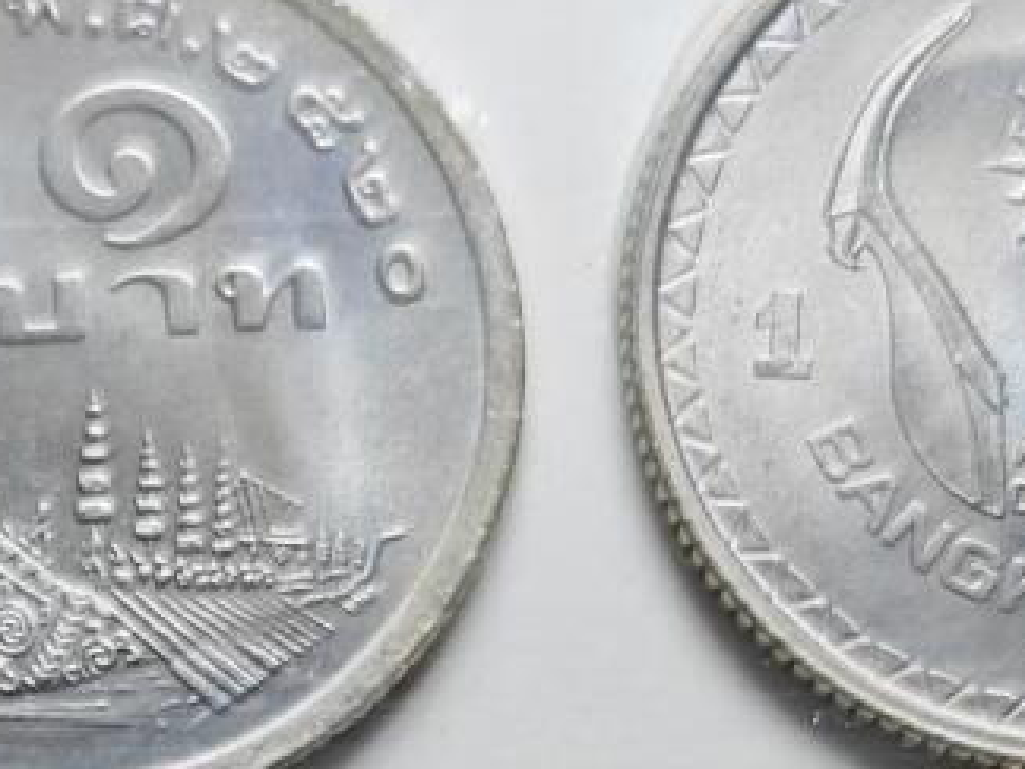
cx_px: -307
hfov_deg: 9.2
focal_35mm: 212
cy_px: 1392
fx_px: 6277
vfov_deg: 6.8
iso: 64
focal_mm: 5.84
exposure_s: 1/100
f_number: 1.6
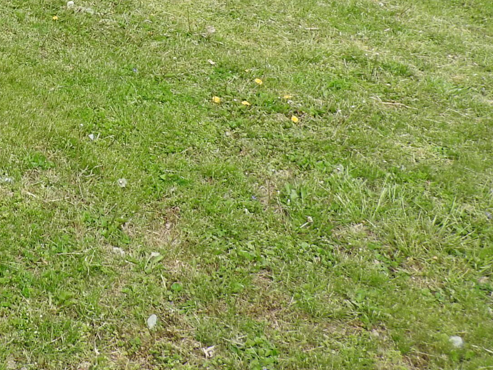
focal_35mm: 66
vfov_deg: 20.2
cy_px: -127
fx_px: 940
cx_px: -138
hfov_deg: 25.5
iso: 100
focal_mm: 4.3
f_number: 3.3
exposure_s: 1/400
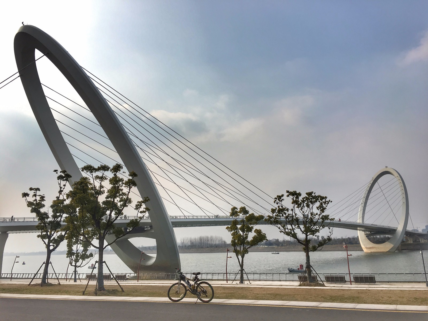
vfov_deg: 48.2
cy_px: 160
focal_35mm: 29
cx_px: 214
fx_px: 359
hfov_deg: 61.7
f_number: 2.2
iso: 25
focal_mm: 4.15
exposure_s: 1/1570
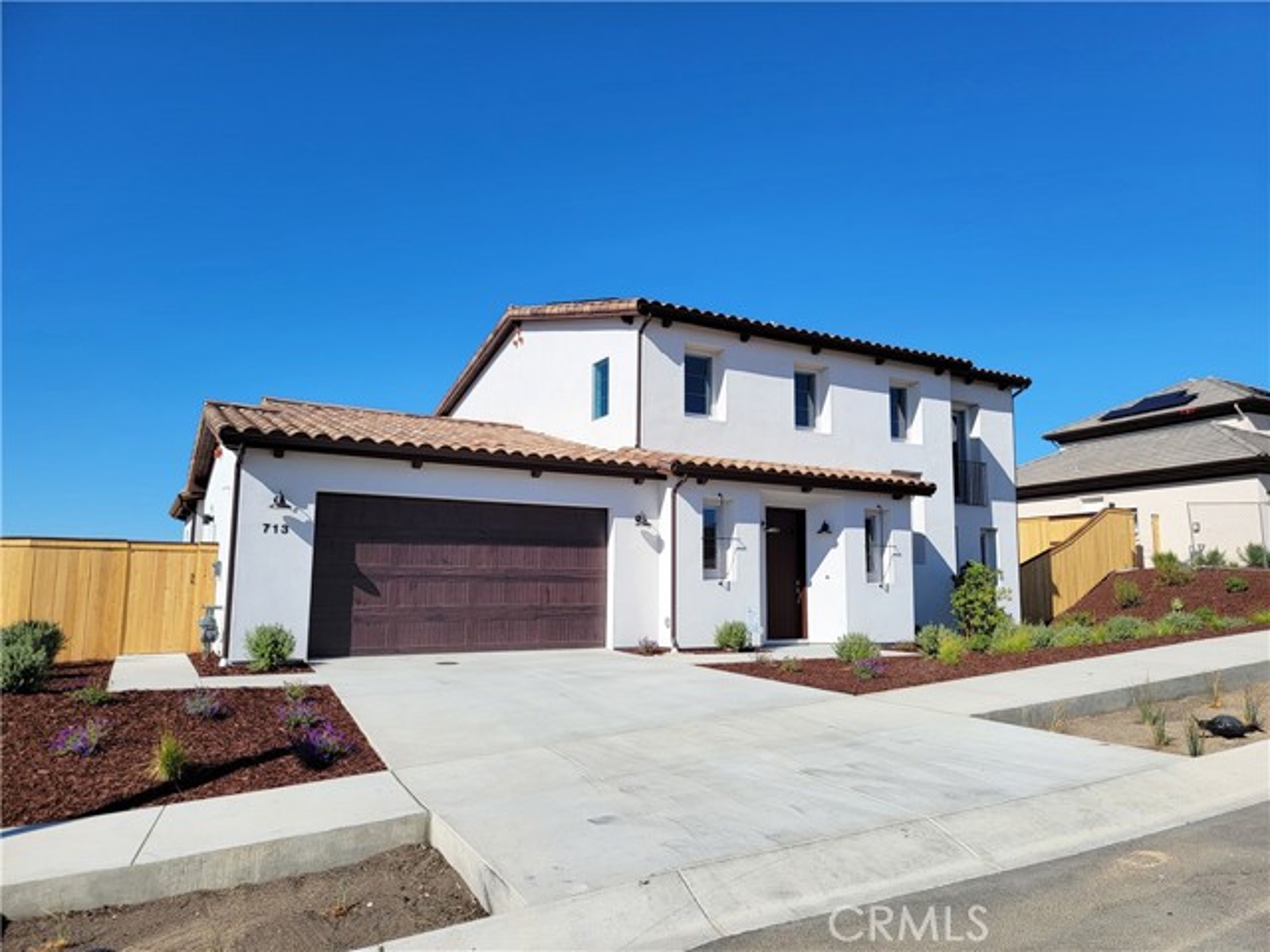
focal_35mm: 24
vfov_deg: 56.8
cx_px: 635
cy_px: 476
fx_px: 881
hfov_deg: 71.6
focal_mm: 6.7
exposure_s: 1/1601
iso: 16
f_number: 1.8
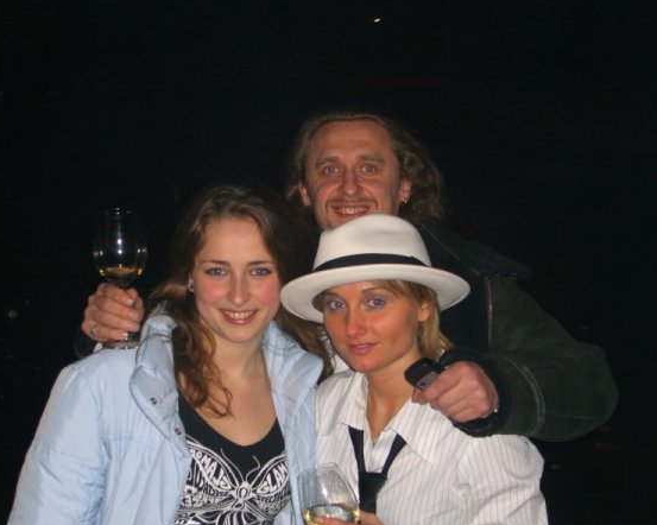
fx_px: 1400
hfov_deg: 26.4
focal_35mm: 72
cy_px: 264
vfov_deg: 21.3
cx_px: 303
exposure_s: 1/60
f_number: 4
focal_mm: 14.2
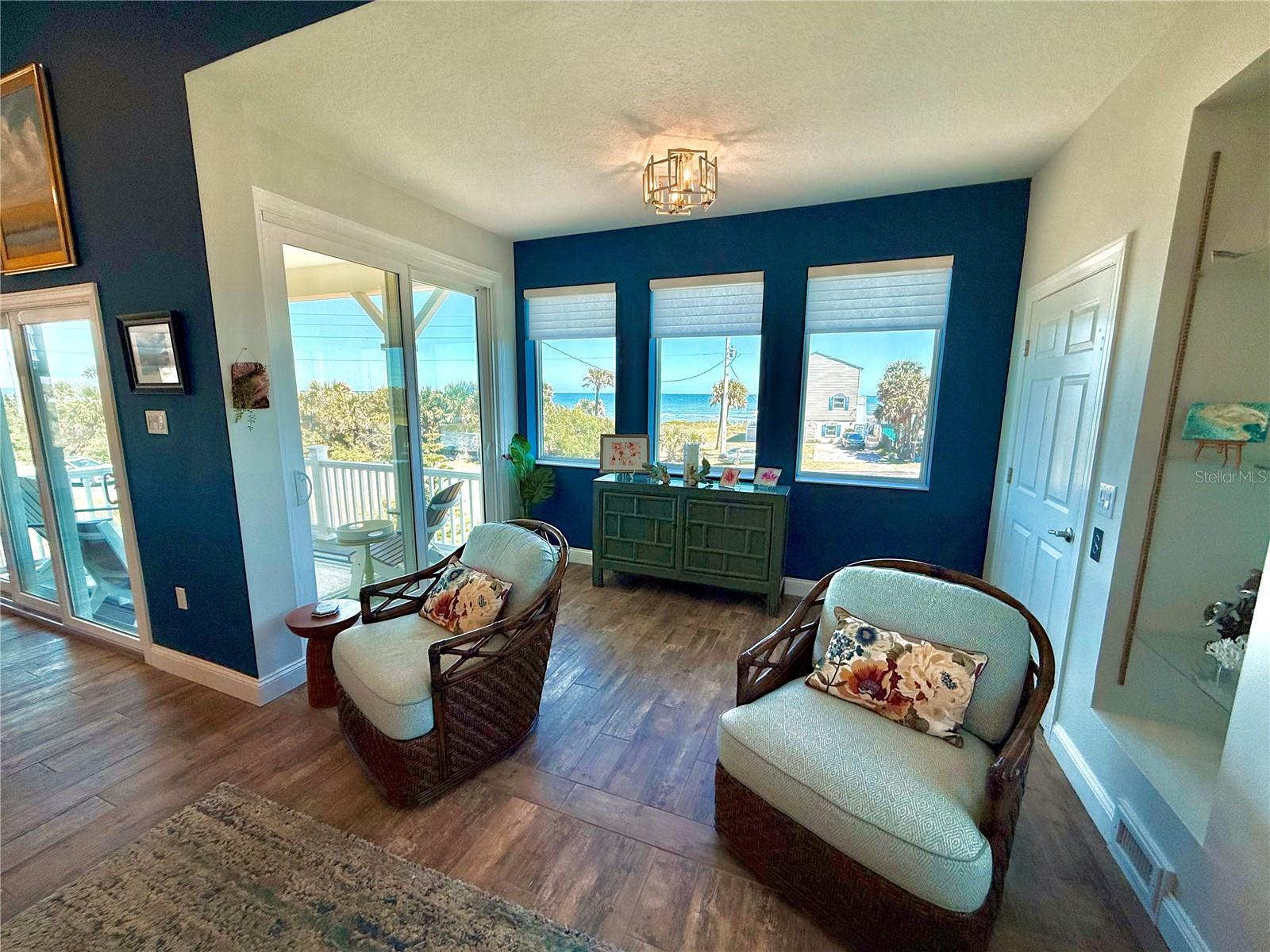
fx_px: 514
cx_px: 635
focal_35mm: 14
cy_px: 476
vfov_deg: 85.7
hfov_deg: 102.1
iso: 64
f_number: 2.2
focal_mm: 2.22
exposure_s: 1/296
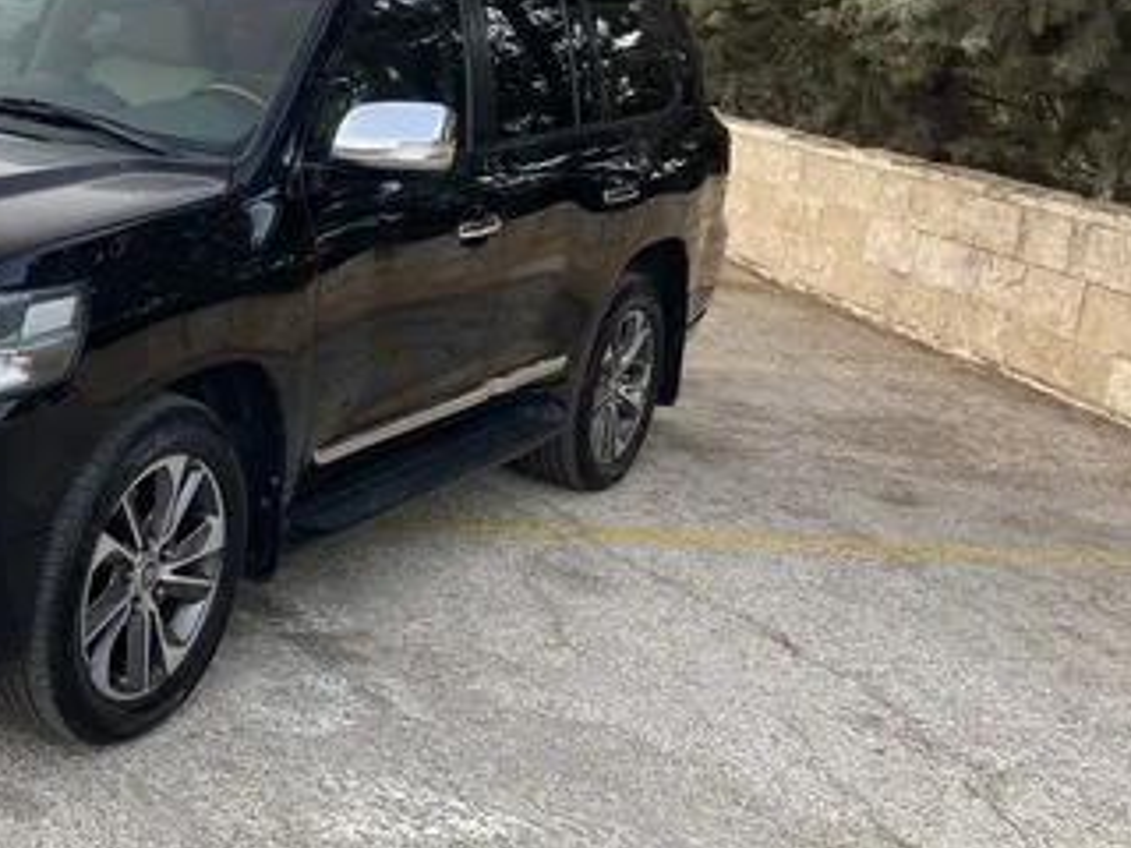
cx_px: 35
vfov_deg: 27.7
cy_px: 237
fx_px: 1699
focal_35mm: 52
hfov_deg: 34.0
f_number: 1.8
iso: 64
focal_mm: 4.25
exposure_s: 1/121
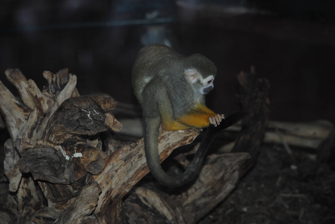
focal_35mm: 102
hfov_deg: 20.0
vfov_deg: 13.5
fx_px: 950
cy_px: 112
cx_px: 168
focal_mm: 68
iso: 200
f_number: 4.5
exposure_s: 1/60
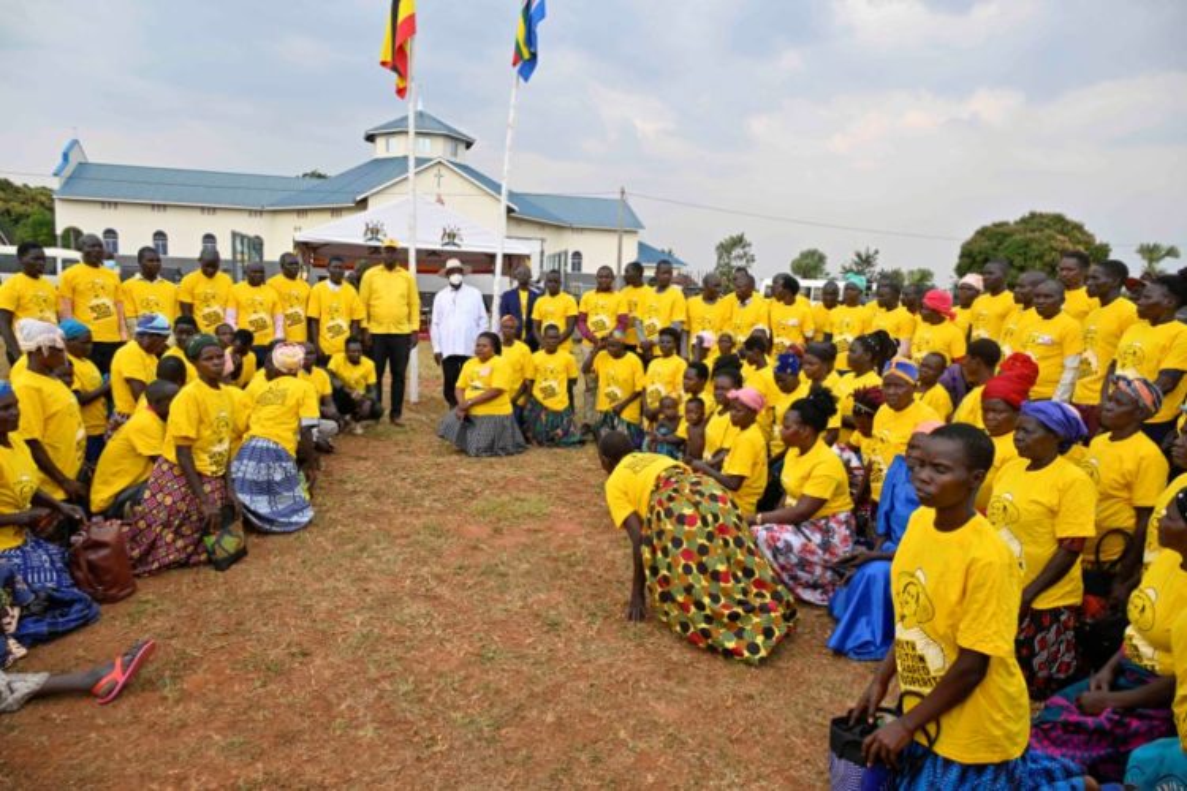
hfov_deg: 73.7
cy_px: 396
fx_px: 791
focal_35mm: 24
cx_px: 594
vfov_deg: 53.1
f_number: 5.6
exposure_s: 1/800
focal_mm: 24
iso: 640
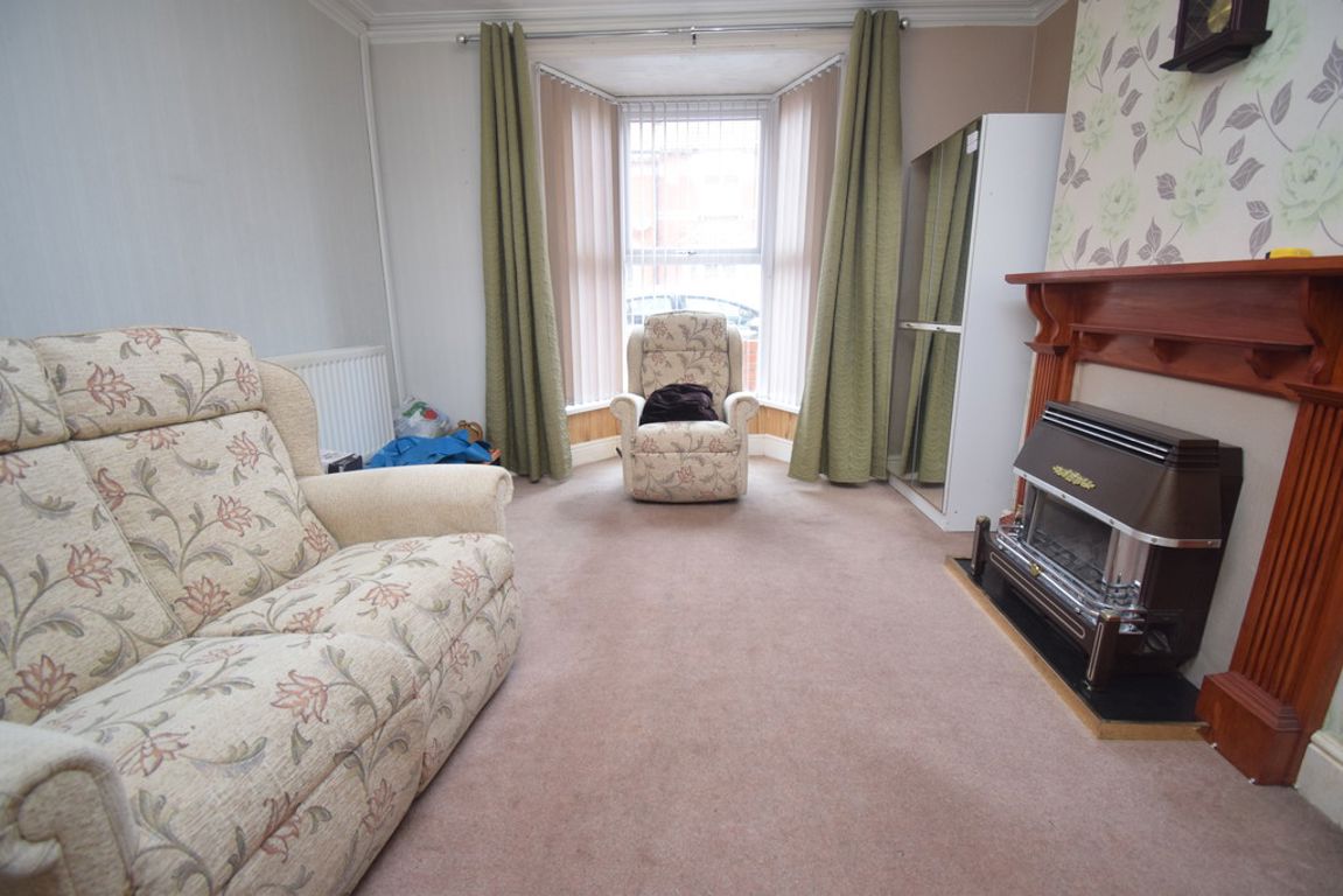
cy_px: 448
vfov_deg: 77.4
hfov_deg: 100.4
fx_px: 560
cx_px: 672
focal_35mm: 15
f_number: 4.5
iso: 800
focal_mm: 10
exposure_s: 1/60
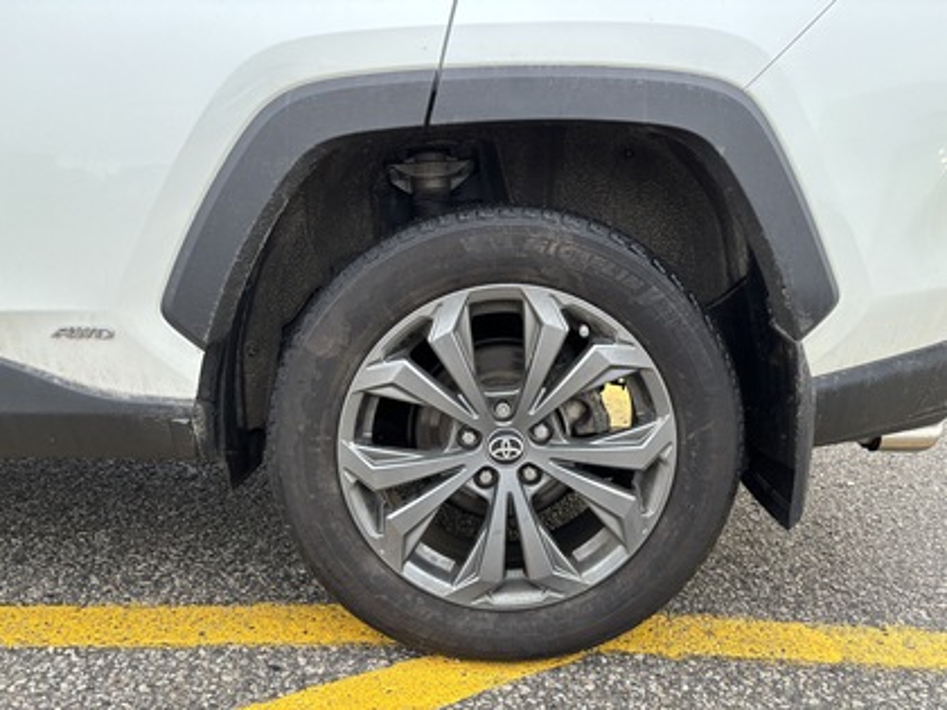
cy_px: 355
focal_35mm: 26
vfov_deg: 53.1
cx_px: 474
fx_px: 711
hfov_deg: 67.3
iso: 250
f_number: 1.6
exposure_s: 1/60
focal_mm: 5.96
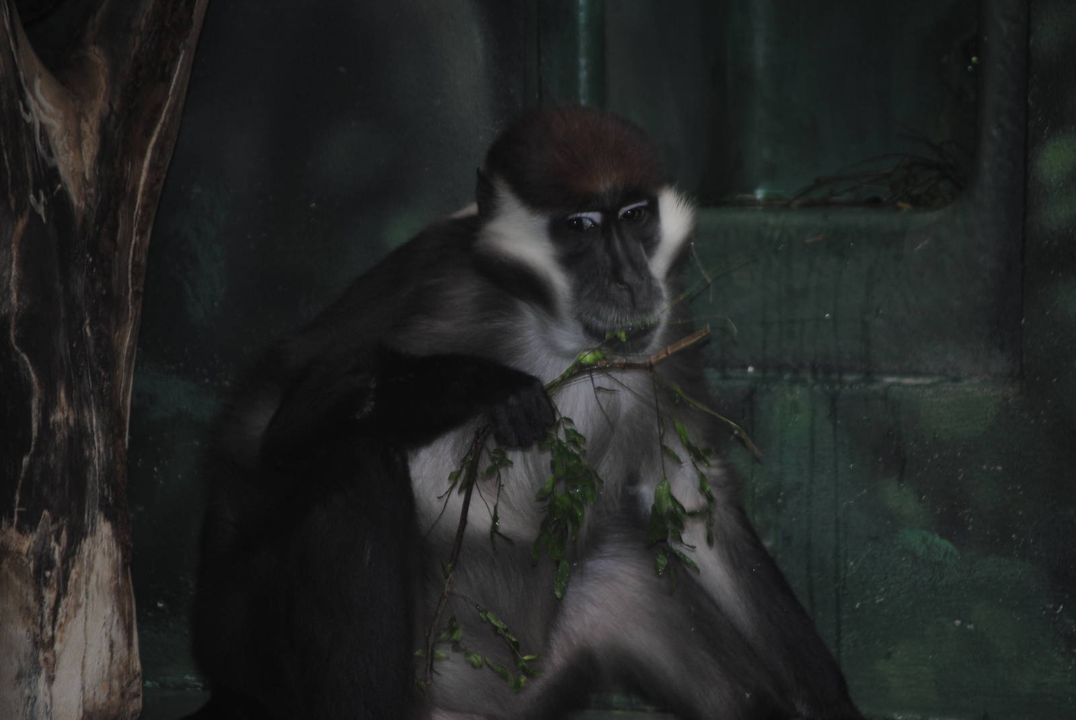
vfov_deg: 6.8
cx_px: 538
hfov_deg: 10.1
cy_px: 360
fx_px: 6060
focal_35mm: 202
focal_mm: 135
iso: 200
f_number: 5
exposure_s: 1/60
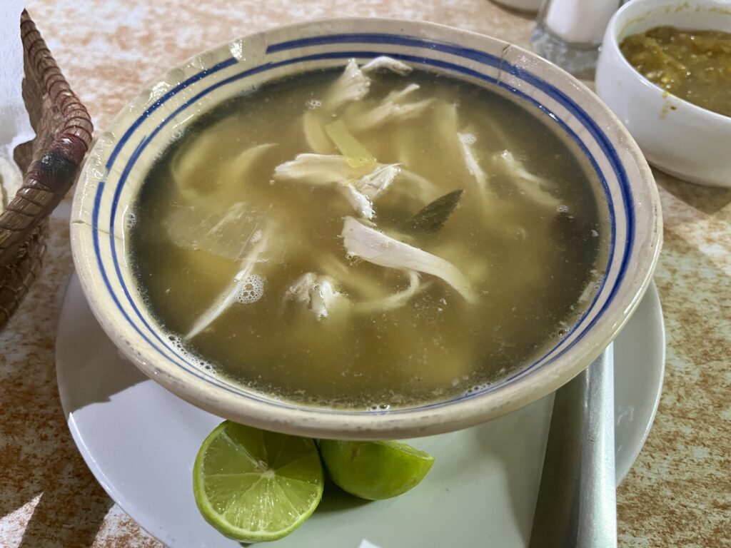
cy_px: 274
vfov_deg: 53.1
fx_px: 549
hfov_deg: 67.3
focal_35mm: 26
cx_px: 366
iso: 500
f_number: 1.6
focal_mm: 5.1
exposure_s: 1/30
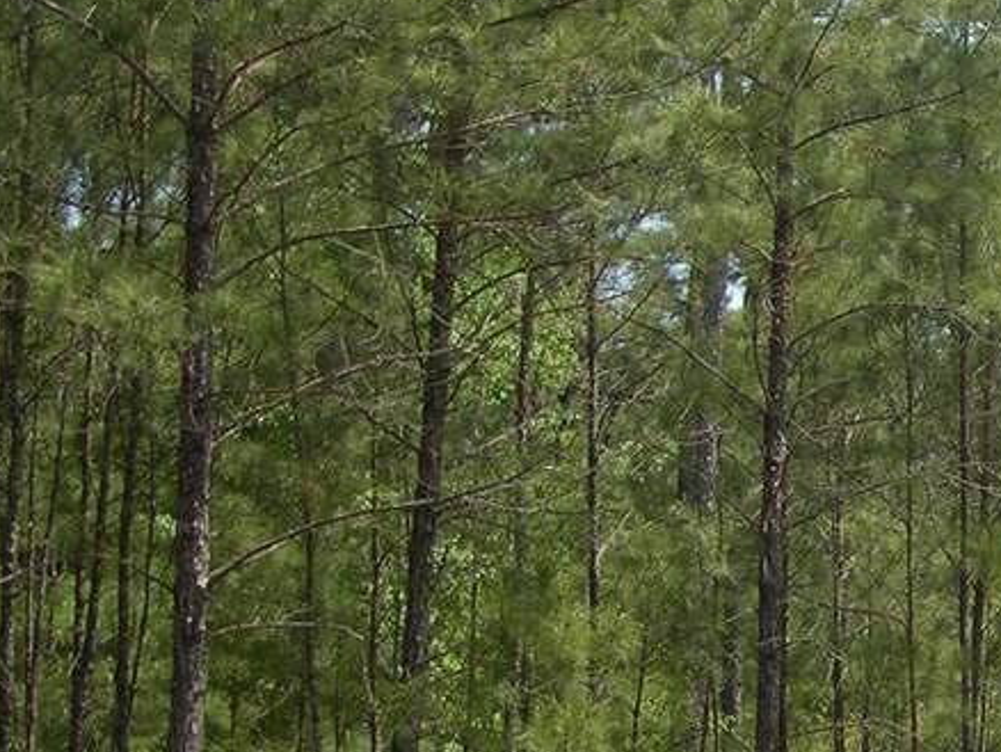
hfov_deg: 16.5
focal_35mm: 111
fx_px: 3212
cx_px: 1399
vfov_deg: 13.3
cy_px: 642
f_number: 2.8
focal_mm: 8
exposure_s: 1/575
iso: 100
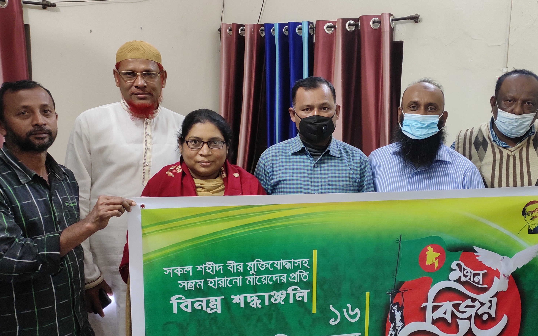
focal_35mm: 36
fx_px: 528
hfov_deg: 53.2
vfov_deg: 35.3
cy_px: 173
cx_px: 346
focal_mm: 4.74
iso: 765
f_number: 1.79
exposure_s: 1/20
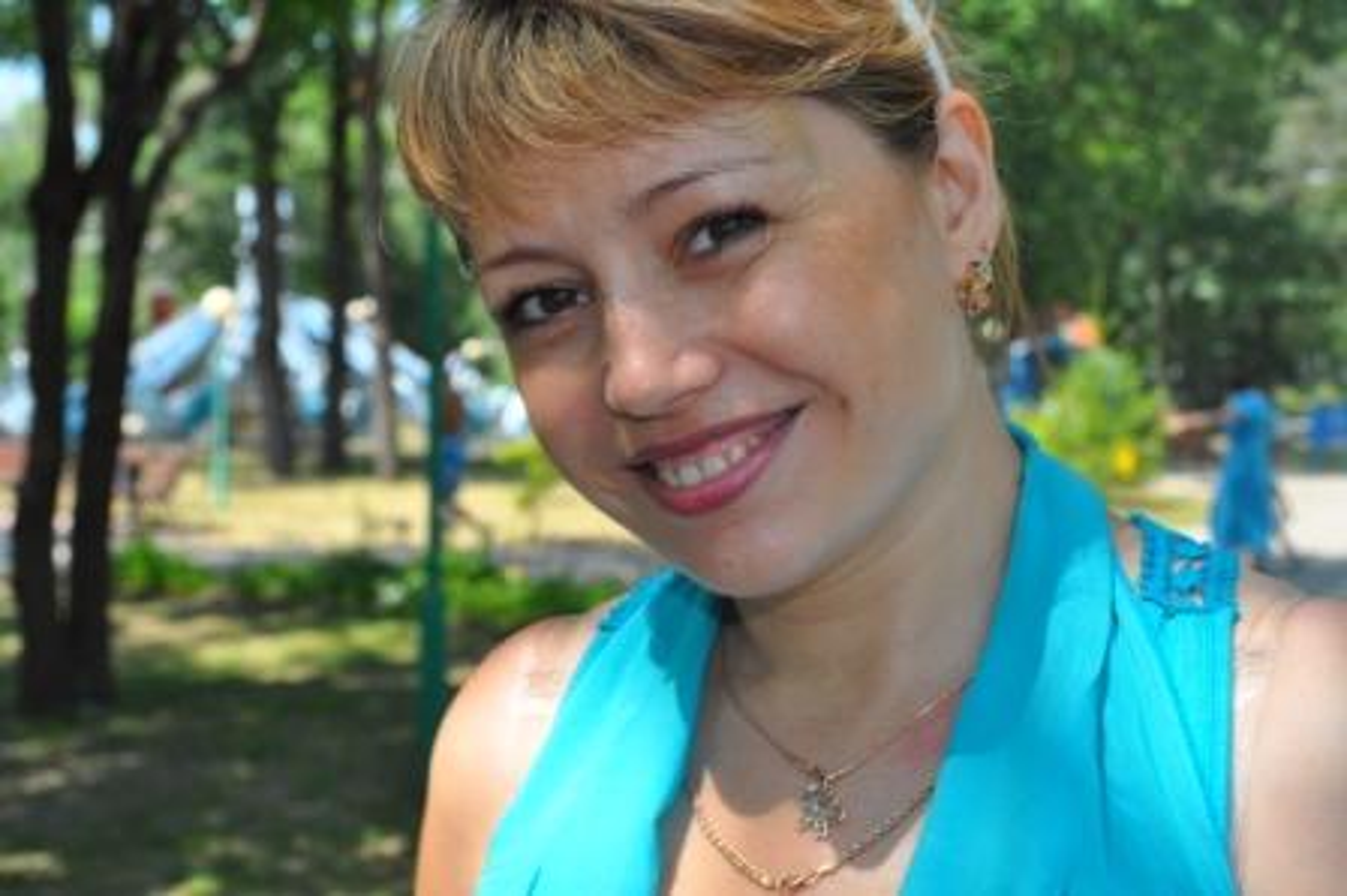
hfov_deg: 35.1
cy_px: 448
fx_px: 2131
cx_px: 674
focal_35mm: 57
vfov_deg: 23.7
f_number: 6.3
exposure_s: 1/80
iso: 200
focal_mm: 38
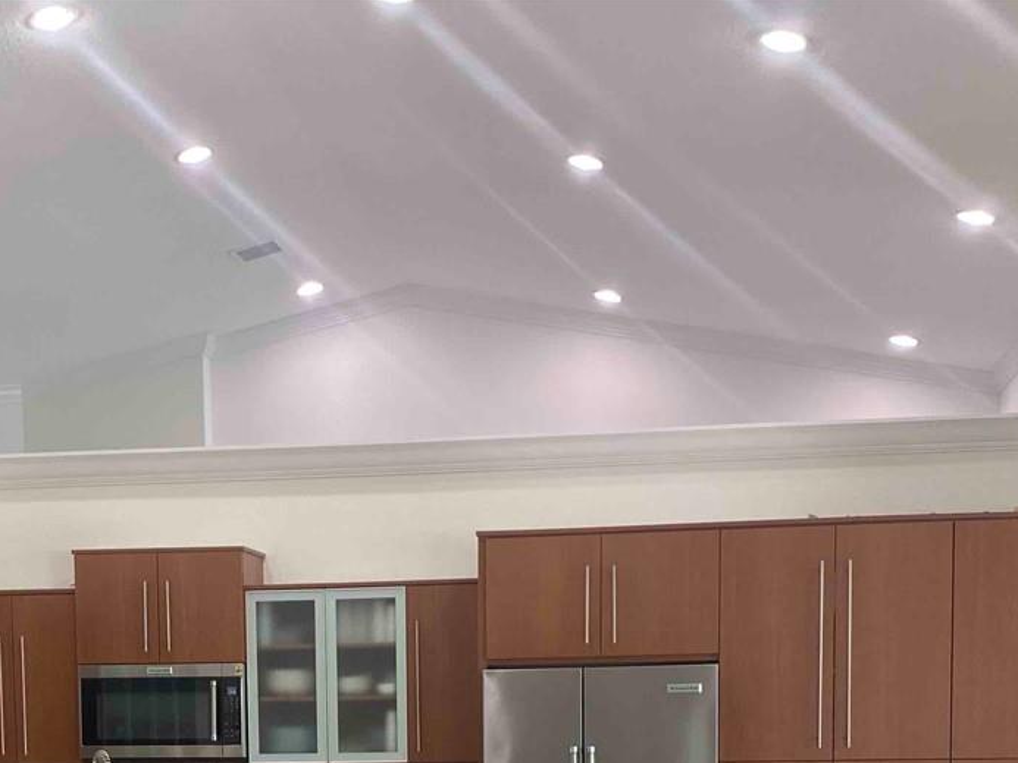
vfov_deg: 22.7
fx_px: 1765
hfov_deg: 31.9
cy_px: 877
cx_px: 348
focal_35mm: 60
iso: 100
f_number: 1.8
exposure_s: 1/120
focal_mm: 4.25
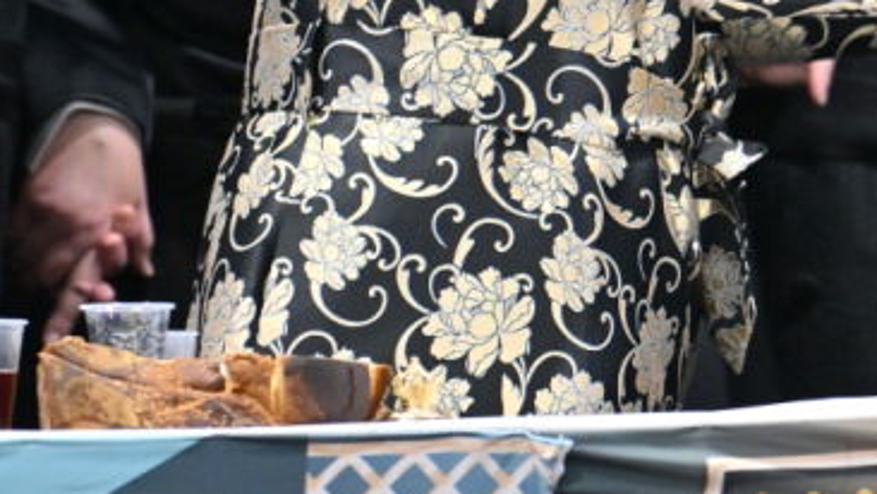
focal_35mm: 879
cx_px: 990
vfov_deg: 1.4
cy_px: -187
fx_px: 20444
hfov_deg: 2.5
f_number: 2.8
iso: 640
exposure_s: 1/200
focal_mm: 200
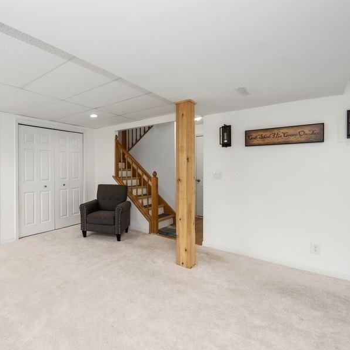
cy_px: 174
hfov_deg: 76.9
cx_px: 104
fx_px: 206
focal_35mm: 18
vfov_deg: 80.7
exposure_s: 1/50
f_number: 8
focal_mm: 14
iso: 200
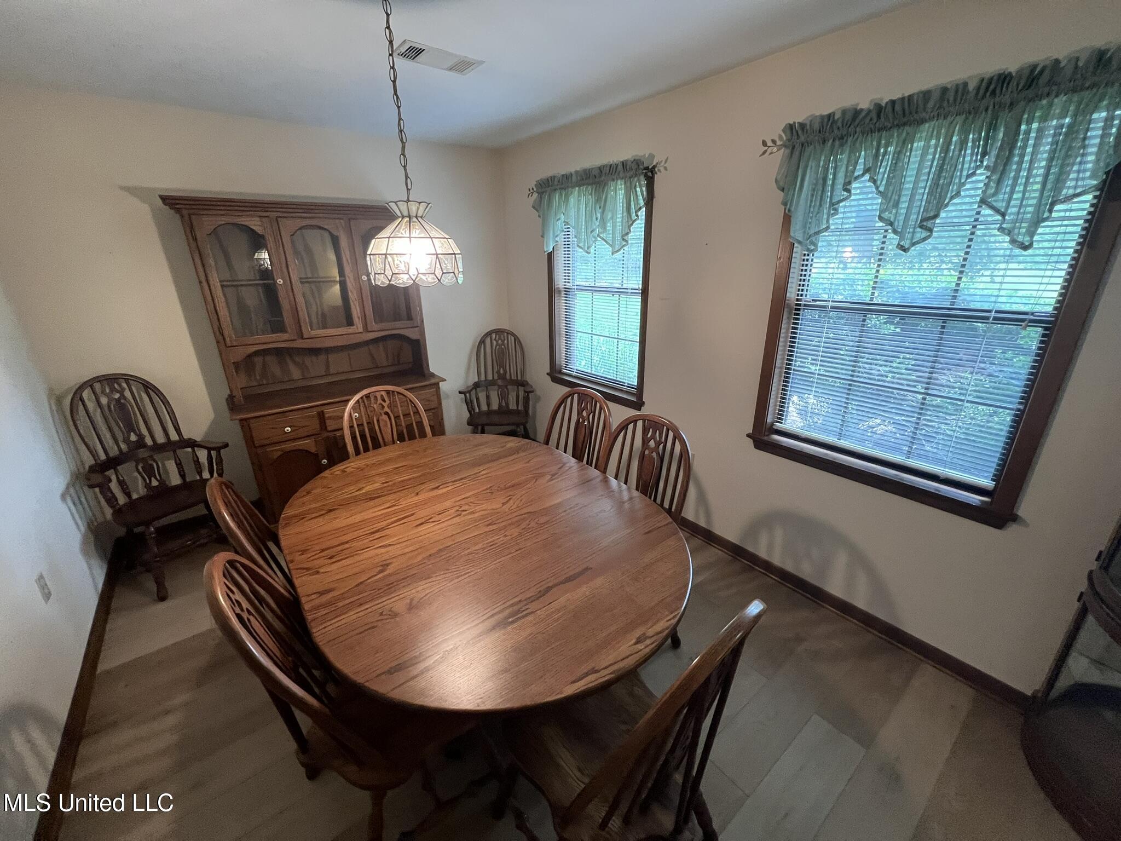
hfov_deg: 106.2
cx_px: 560
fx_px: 421
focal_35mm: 13
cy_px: 420
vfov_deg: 89.9
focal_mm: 1.57
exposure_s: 1/60
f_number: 1.8
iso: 320
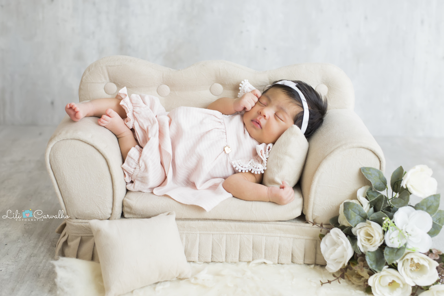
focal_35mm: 55
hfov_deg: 36.2
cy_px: 141
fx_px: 678
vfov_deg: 24.6
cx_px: 236
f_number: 4
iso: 1250
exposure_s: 1/125
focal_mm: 50
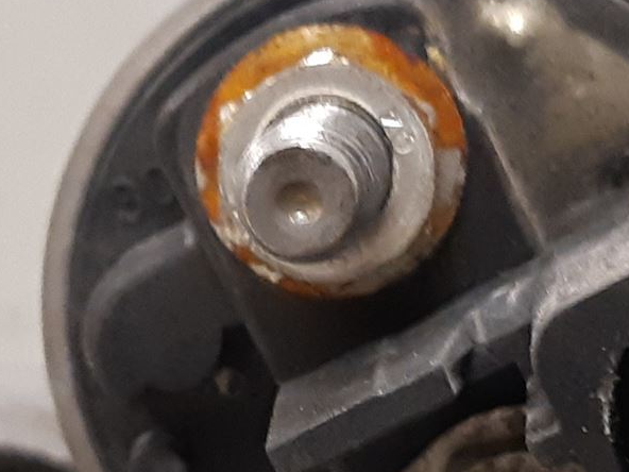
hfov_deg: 21.7
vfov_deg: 16.1
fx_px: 1635
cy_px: 463
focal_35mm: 90
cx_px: 368
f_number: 1.7
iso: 250
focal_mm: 3.93
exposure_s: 1/50
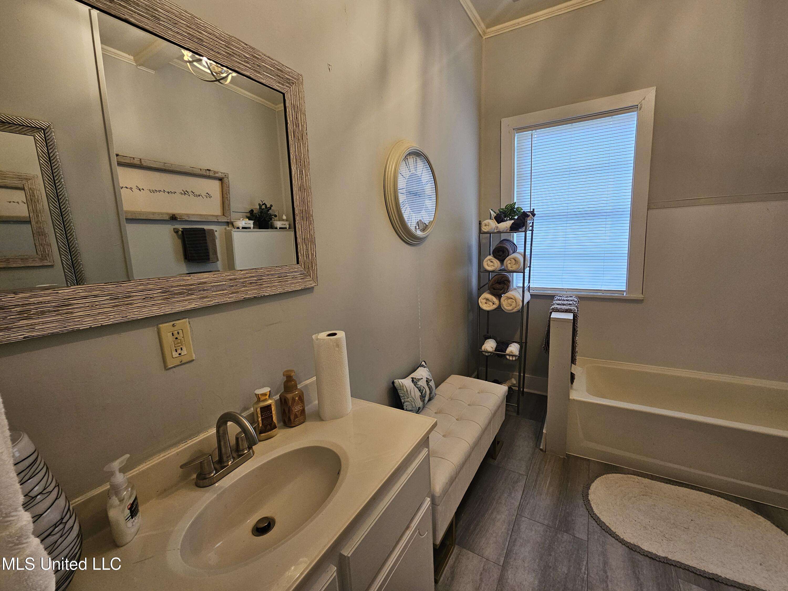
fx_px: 296
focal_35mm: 13
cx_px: 394
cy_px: 296
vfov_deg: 89.9
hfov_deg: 106.2
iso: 160
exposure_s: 1/60
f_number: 2.2
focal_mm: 2.2
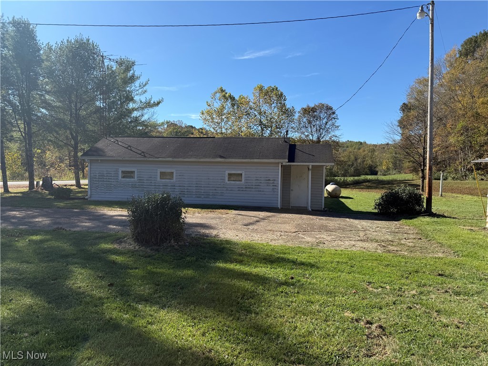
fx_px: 338
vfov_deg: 56.8
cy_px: 183
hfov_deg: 71.6
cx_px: 244
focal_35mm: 24
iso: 80
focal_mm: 6.76
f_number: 1.78
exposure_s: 1/3584
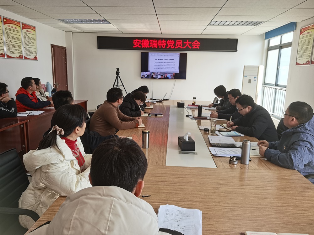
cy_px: 118
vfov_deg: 51.4
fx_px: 245
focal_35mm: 27
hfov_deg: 65.3
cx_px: 157
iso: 80
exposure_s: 1/100
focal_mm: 4.94
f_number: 1.9
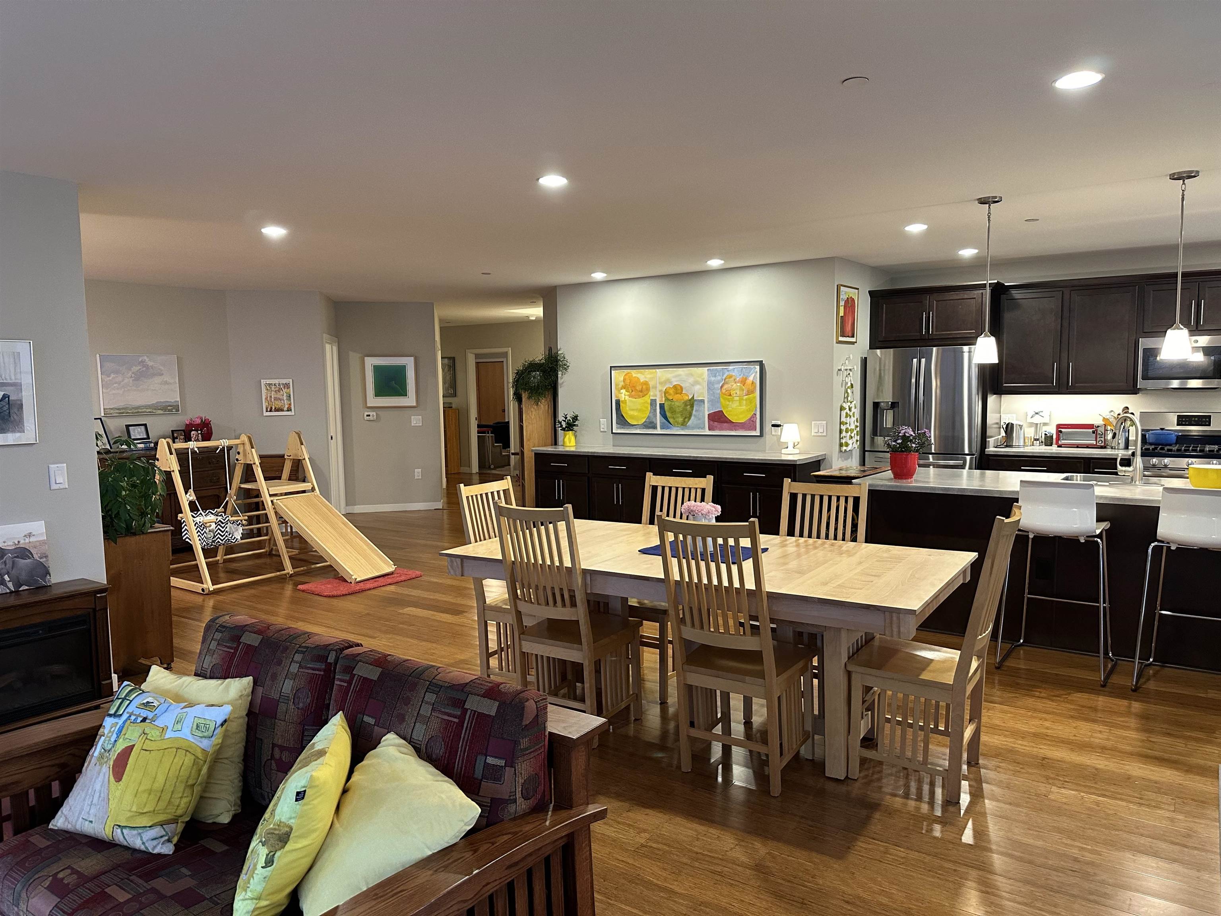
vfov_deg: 56.8
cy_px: 458
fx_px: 847
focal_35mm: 24
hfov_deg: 71.6
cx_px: 610
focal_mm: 6.86
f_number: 1.78
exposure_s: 1/60
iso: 320
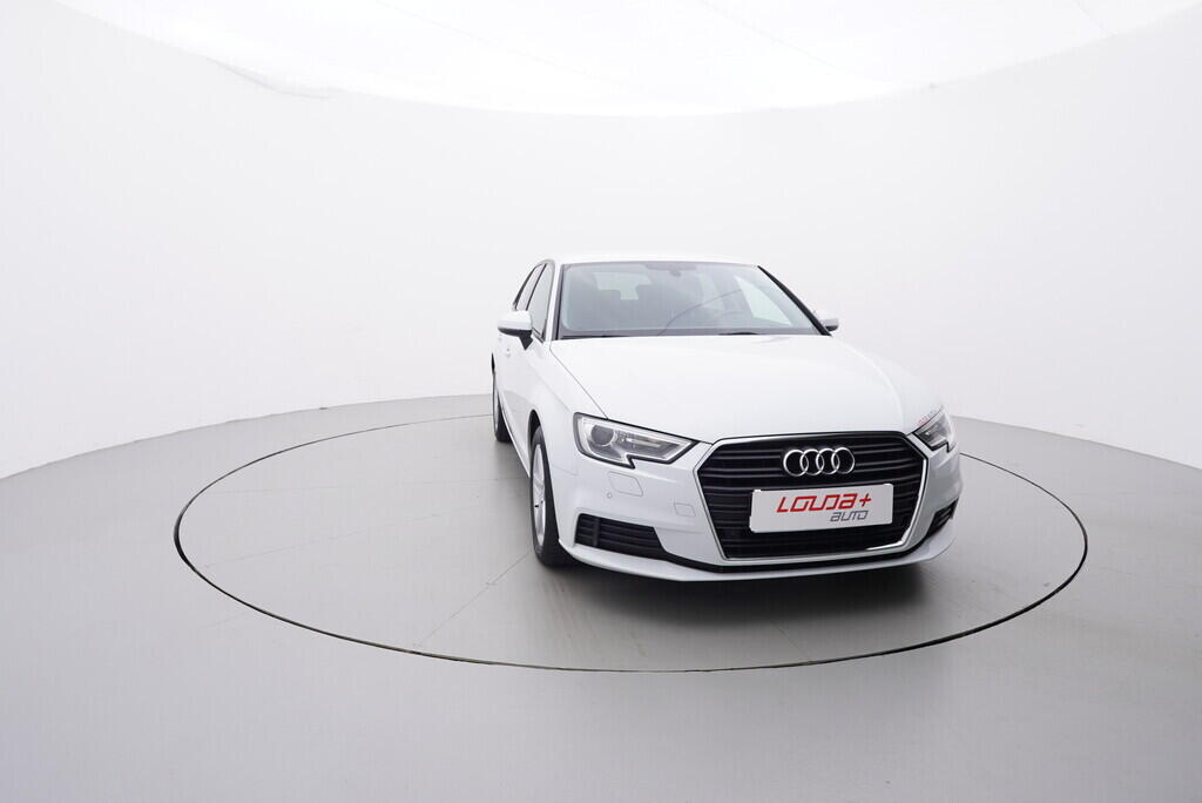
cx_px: 601
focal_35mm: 22
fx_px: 752
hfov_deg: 77.3
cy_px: 402
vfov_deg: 56.2
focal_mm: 15
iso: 200
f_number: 5
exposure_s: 1/80
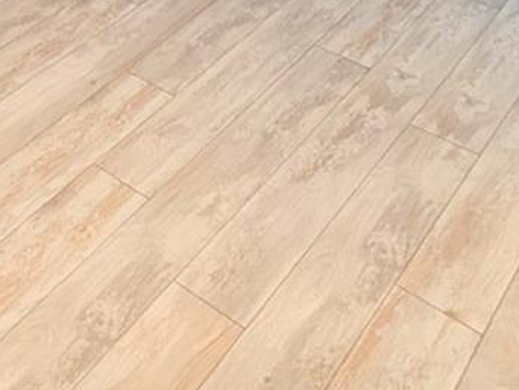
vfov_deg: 15.8
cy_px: -505
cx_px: -91
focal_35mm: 56
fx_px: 840
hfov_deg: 29.8
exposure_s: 1/164
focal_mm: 2.02
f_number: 1.7
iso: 44
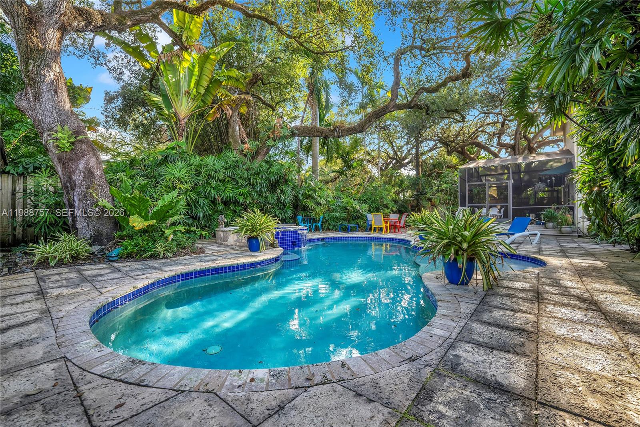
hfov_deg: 104.3
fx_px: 249
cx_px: 320
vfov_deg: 81.2
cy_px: 214
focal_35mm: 14
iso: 200
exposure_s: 1/160
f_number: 4
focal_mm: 14
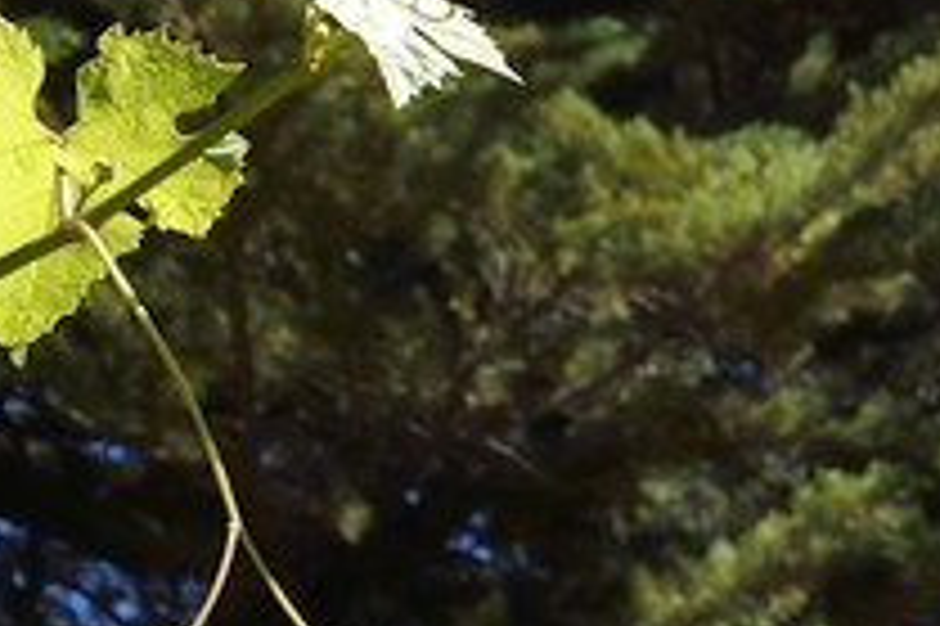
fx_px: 5192
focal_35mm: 199
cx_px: 2991
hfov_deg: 8.4
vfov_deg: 6.2
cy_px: 2112
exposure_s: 1/250
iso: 200
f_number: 9
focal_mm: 26
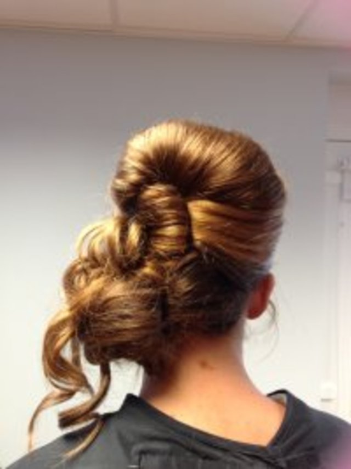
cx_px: 176
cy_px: 234
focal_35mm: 35
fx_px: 473
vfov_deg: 52.6
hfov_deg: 40.7
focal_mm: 4.28
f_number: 2.4
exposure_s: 1/20
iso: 50
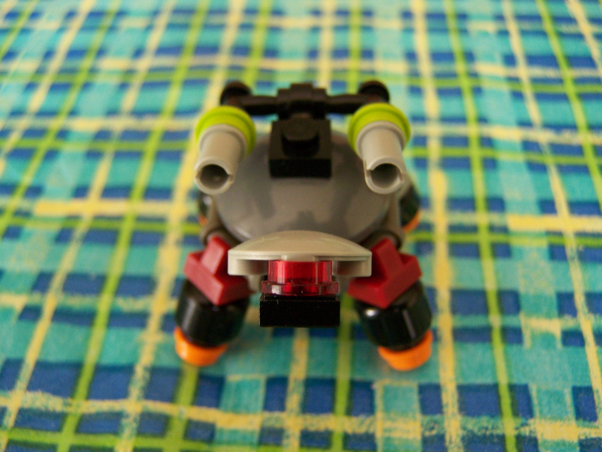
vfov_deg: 37.7
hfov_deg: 49.0
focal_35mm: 38
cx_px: 301
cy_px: 226
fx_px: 661
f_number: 2.8
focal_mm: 6.3
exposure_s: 1/20
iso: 160
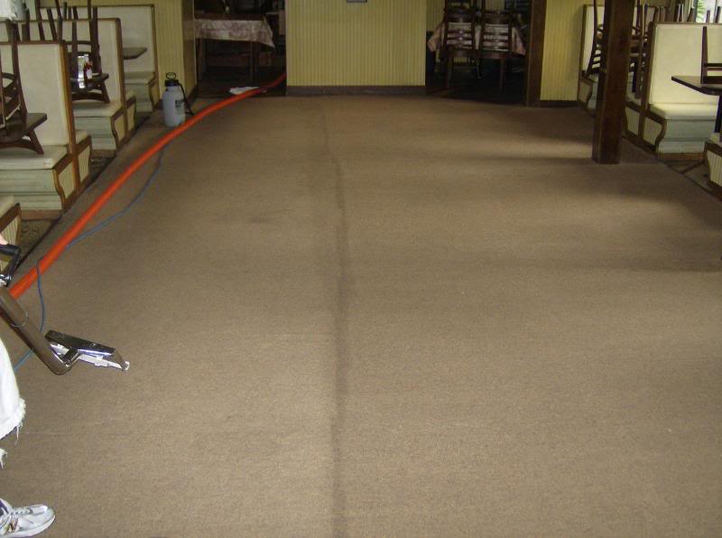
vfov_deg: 37.6
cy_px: 269
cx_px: 361
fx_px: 791
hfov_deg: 49.1
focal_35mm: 38
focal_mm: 6.4
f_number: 2.9
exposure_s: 1/66.6
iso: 200
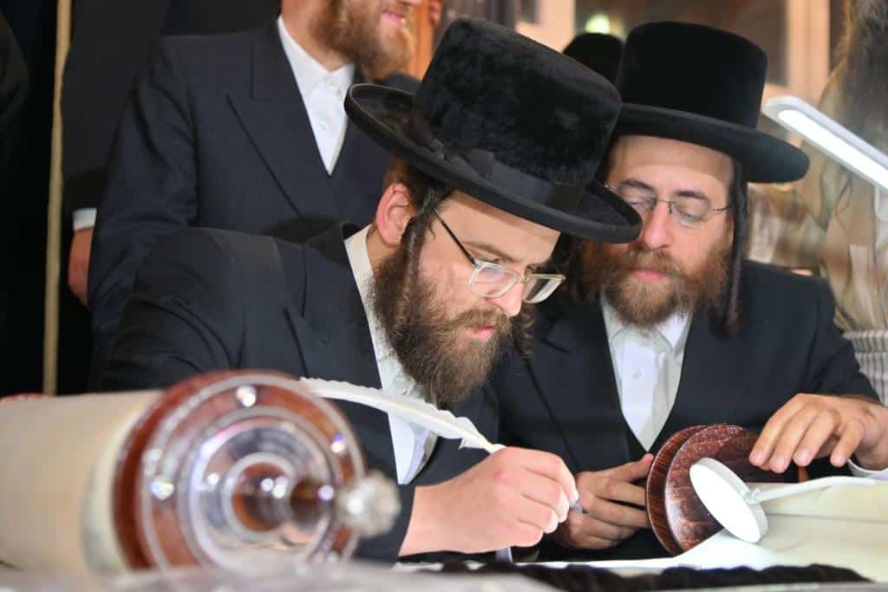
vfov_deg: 23.4
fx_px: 1431
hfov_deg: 34.5
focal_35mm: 58
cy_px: 296
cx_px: 444
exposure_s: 1/160
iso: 500
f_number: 4
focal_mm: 58
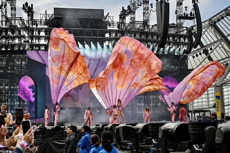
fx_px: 313
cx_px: 115
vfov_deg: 27.5
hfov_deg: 40.3
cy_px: 76
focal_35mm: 49
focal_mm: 49
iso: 110
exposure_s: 1/320
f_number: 4.5
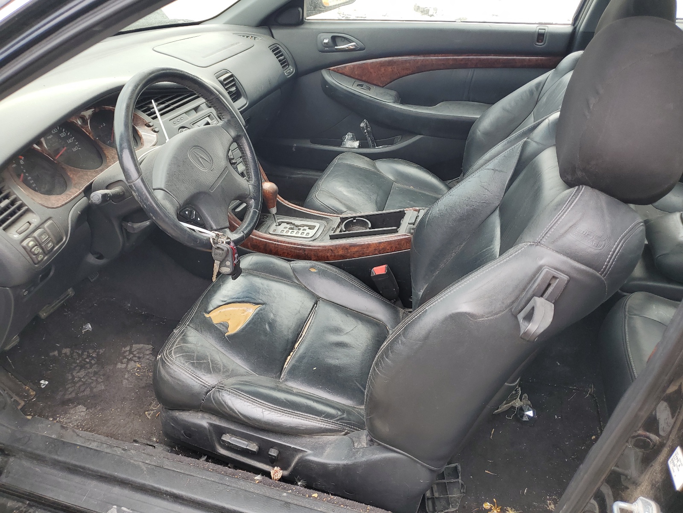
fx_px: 513
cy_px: 256
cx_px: 342
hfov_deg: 67.3
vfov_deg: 53.1
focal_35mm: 26
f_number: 1.5
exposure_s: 1/303
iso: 50
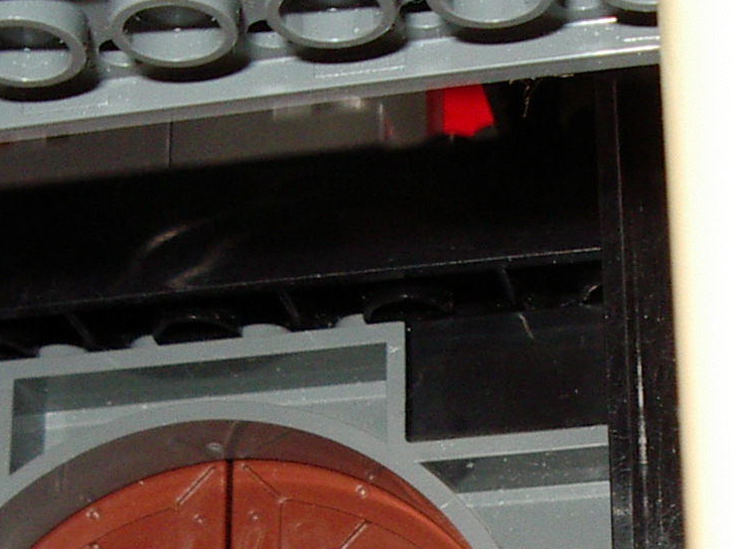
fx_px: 2262
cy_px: 622
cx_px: 559
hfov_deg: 18.3
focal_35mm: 107
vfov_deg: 13.5
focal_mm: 5.8
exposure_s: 1/60
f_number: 4.8
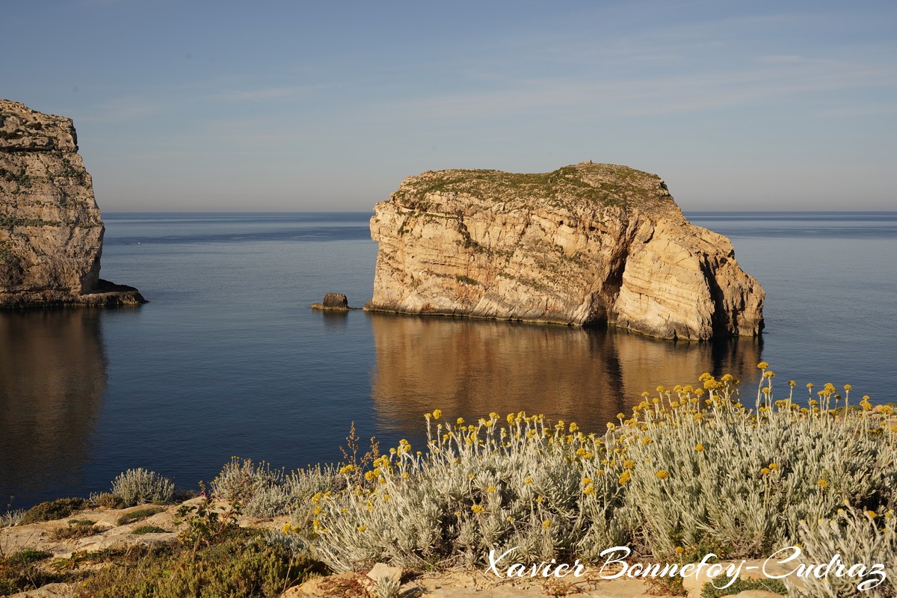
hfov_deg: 46.4
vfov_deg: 31.9
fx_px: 1046
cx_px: 448
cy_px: 299
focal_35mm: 42
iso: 100
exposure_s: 1/160
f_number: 14
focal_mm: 42
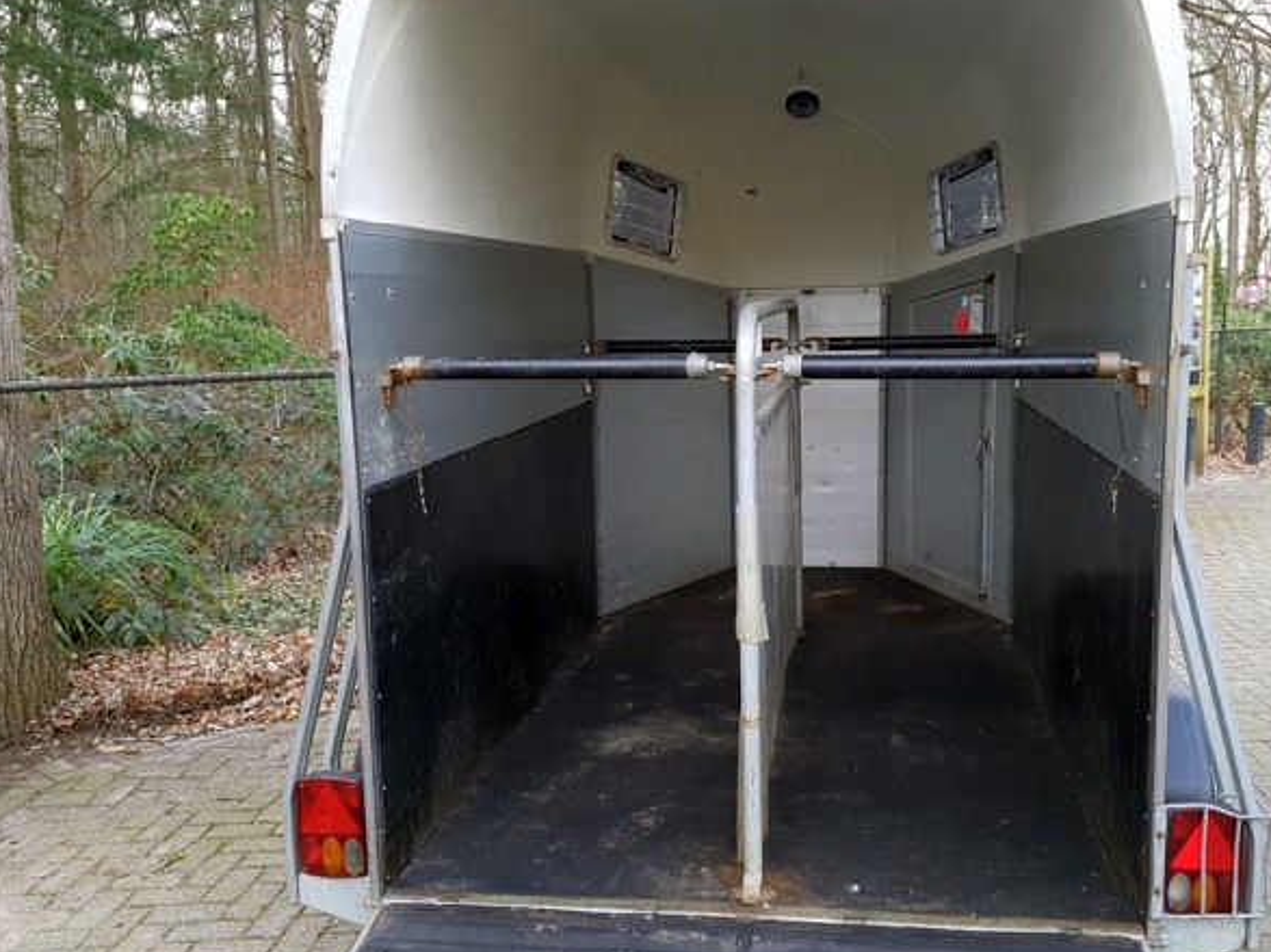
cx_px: 749
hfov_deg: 58.0
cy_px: 440
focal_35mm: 31
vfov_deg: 45.4
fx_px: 1138
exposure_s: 1/100
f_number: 1.7
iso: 100
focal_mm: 4.2
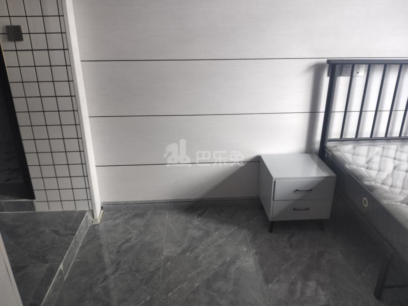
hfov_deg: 65.3
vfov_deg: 51.4
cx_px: 204
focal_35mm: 27
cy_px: 153
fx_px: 318
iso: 500
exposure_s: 1/50
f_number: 1.78
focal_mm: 4.05
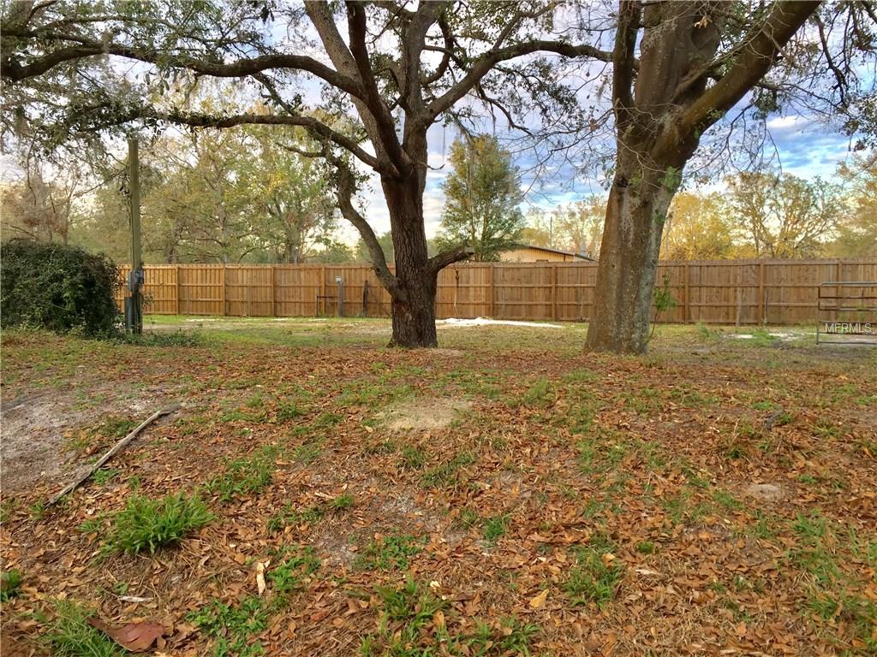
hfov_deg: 61.7
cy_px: 328
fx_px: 735
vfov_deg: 48.2
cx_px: 438
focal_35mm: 29
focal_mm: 4.15
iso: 32
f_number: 2.2
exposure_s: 1/60
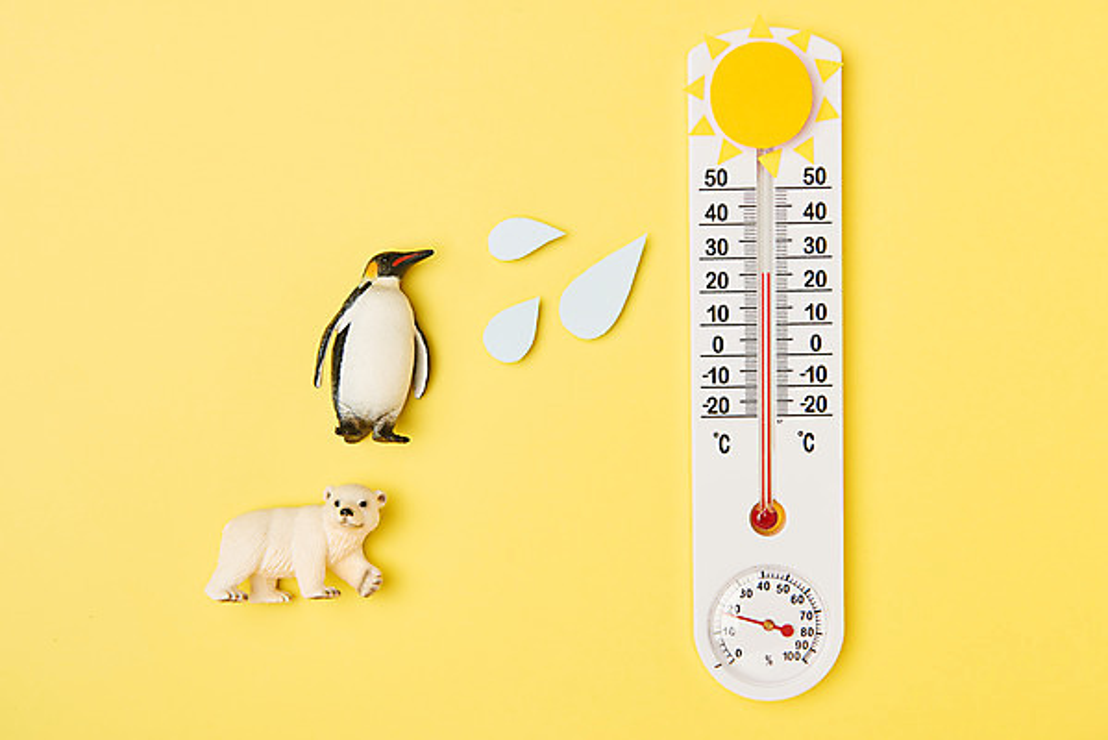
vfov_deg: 20.9
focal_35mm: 65
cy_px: 370
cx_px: 554
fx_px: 2001
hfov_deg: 30.9
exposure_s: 1/125
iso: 31
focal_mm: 65
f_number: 11
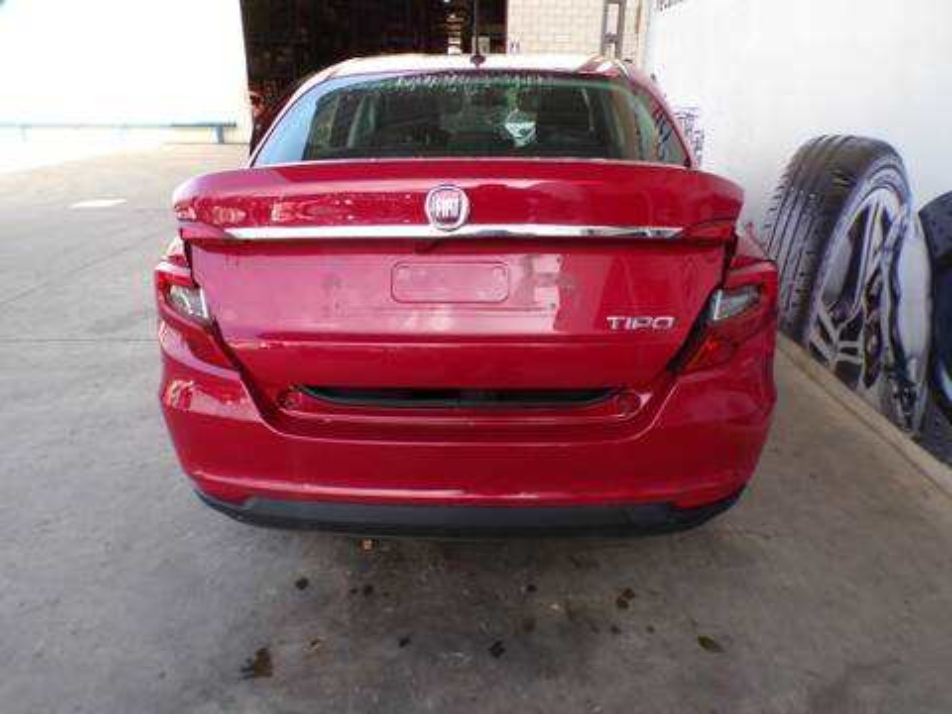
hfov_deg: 71.6
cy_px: 357
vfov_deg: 56.8
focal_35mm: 24
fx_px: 660
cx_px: 476
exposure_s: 1/90
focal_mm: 4.3
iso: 100
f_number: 4.4
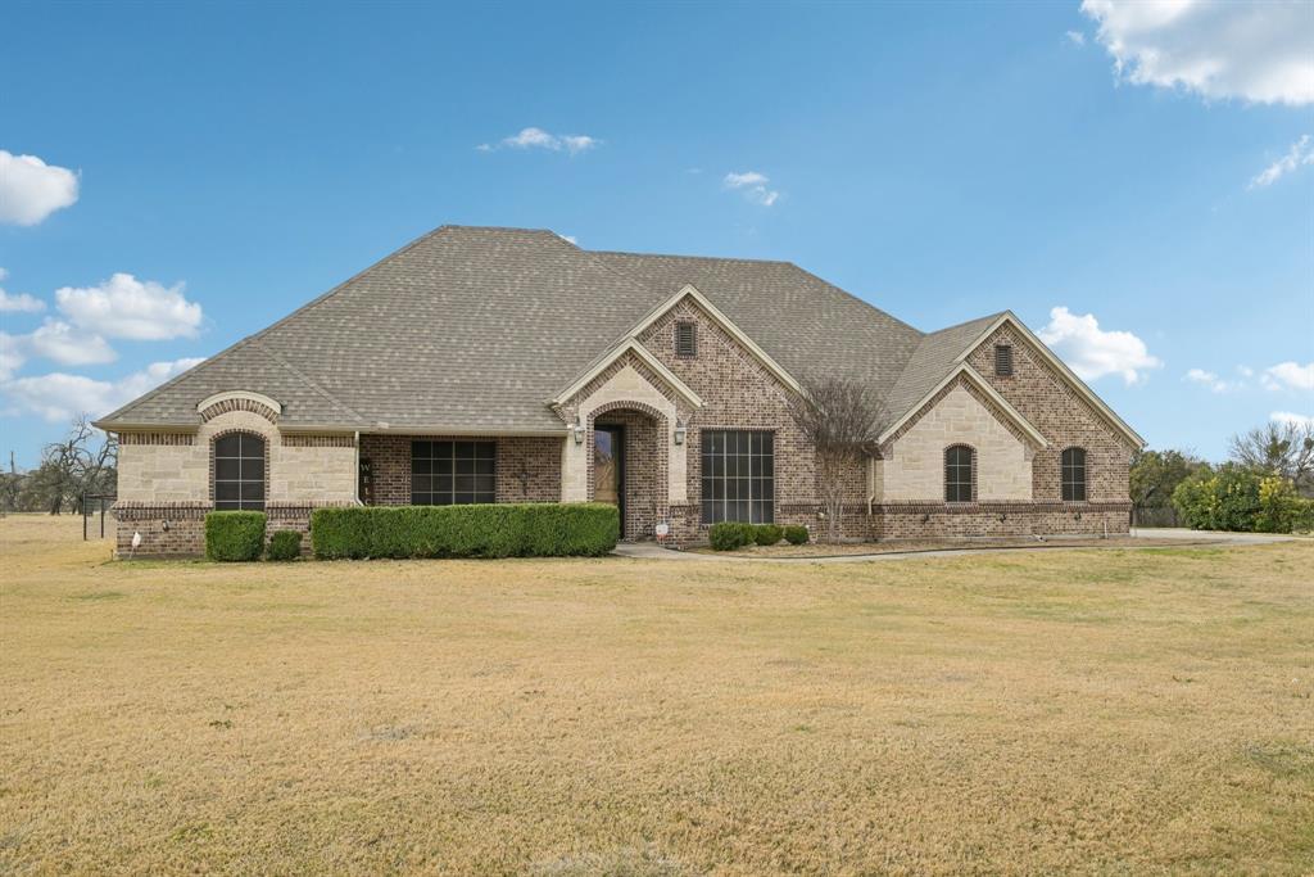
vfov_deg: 43.6
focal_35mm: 30
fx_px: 1095
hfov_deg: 61.9
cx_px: 657
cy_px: 438
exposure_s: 1/800
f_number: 8
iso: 400
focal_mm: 30
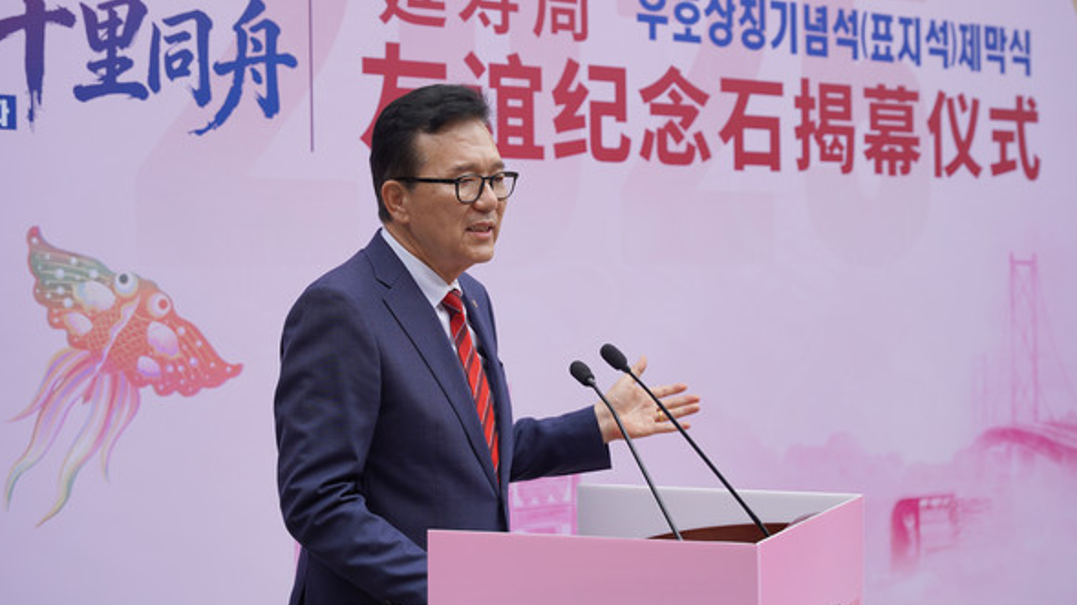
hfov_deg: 32.6
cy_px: 307
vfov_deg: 18.7
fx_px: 1839
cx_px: 539
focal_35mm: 64
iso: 100
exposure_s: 1/320
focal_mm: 60.4
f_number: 4
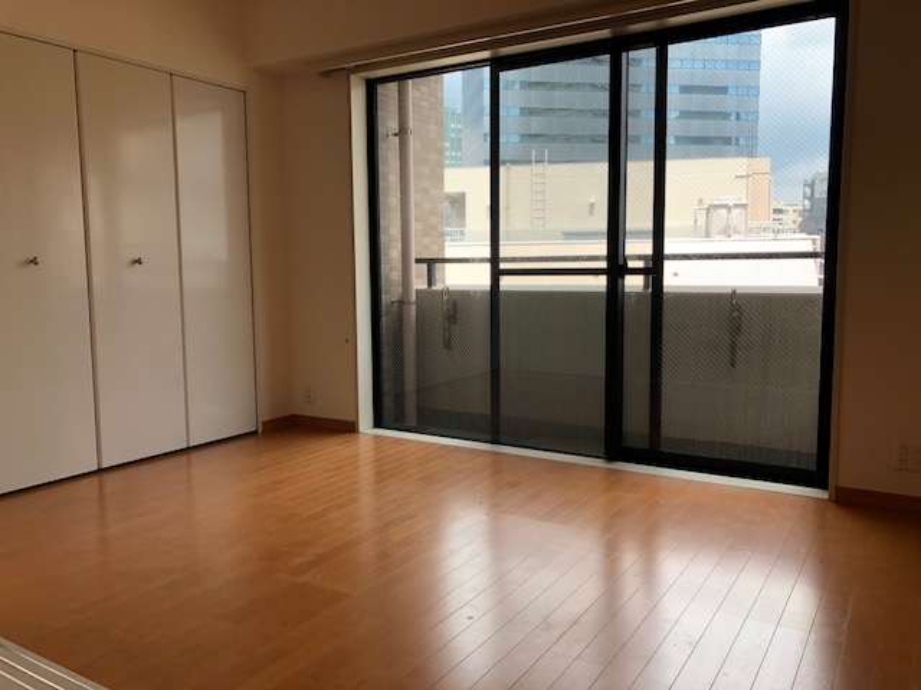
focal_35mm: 28
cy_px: 345
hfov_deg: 63.4
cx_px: 460
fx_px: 745
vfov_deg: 49.7
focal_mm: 3.99
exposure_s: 1/207
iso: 20
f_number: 1.8
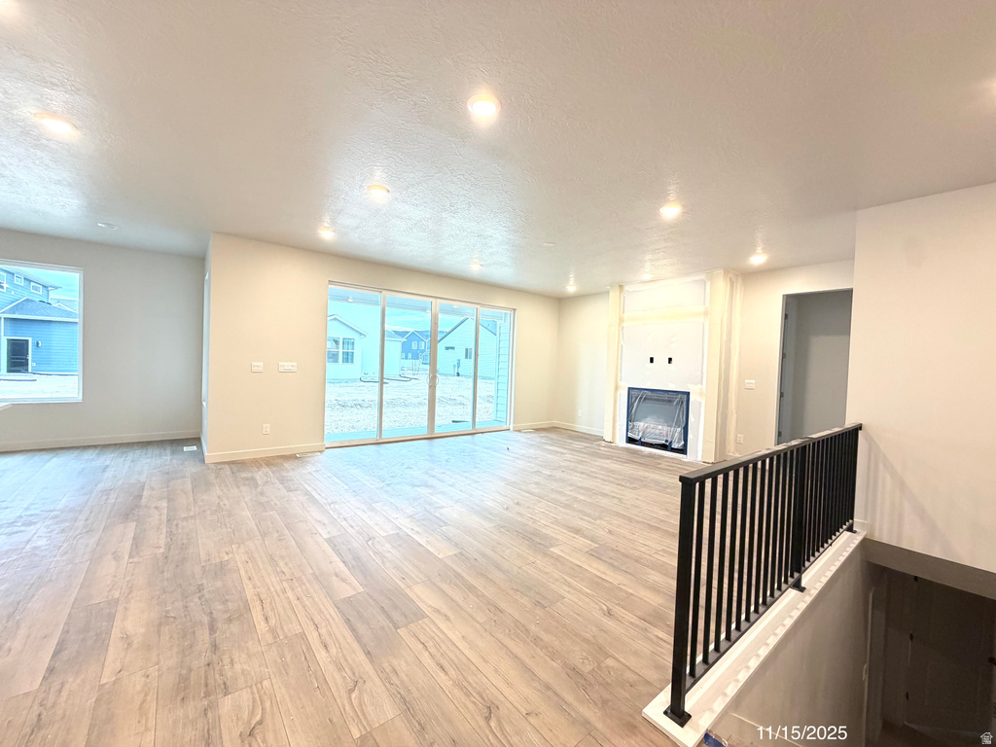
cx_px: 498
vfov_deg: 85.7
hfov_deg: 102.1
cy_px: 374
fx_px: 403
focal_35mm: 14
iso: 320
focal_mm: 2.22
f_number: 2.2
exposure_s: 1/60
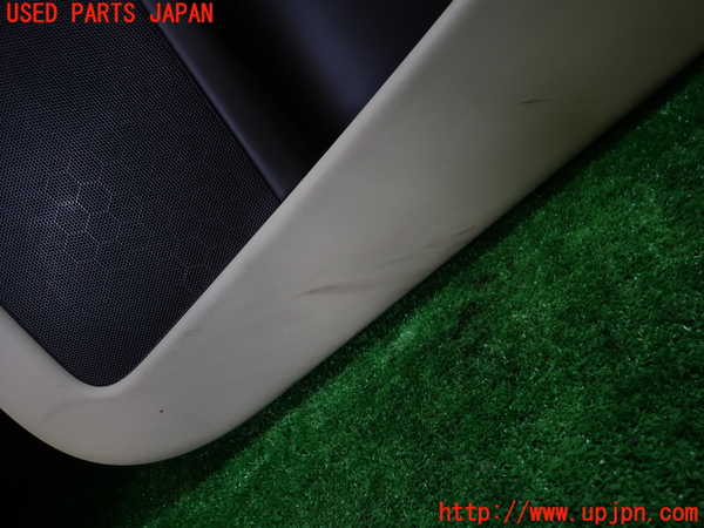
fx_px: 508
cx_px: 352
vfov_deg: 54.9
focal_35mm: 25
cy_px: 264
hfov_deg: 69.4
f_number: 2
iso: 100
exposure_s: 1/60
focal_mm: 4.5
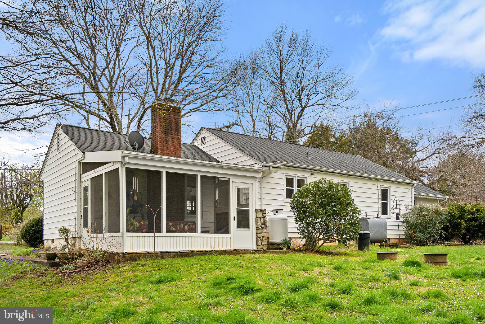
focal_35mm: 30
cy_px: 162
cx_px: 242
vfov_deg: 43.6
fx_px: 404
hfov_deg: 61.9
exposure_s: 1/800
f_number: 8
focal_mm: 30
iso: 400
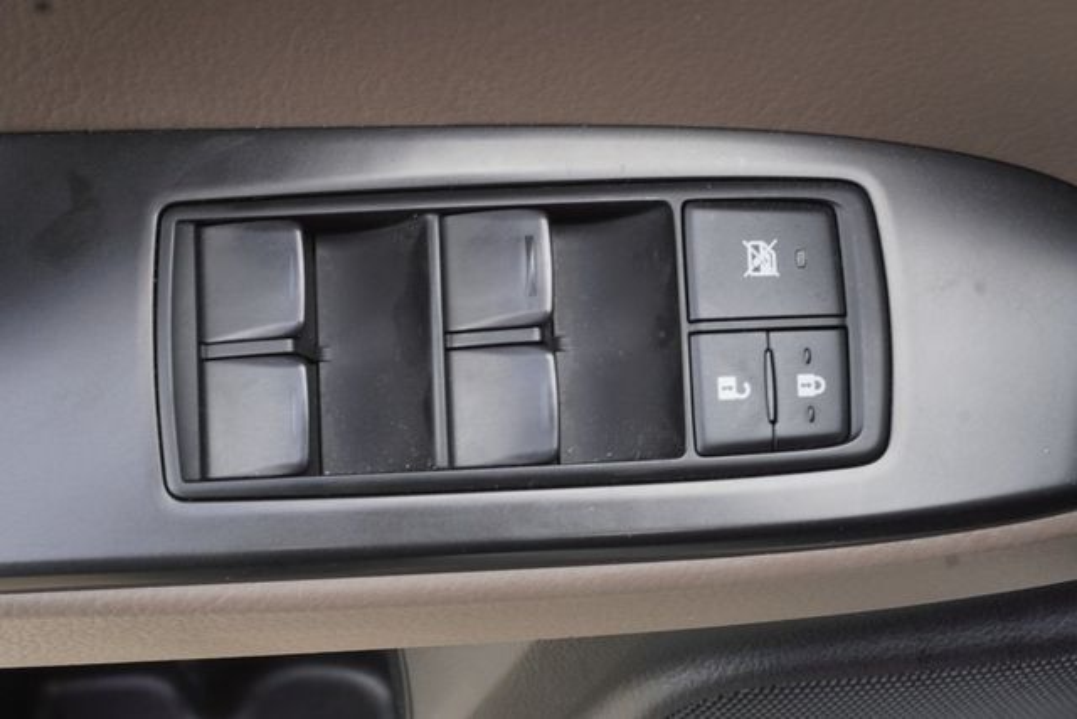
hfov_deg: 36.9
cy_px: 360
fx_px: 1616
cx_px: 538
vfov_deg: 25.1
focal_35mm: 54
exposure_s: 1/15
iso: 160
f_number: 13
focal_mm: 36
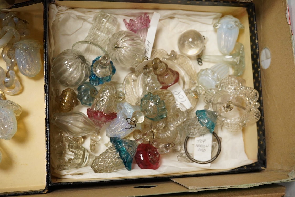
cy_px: 98
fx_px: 369
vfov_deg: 29.9
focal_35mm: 45
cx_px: 148
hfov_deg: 43.6
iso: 2500
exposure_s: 1/160
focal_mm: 30
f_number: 8
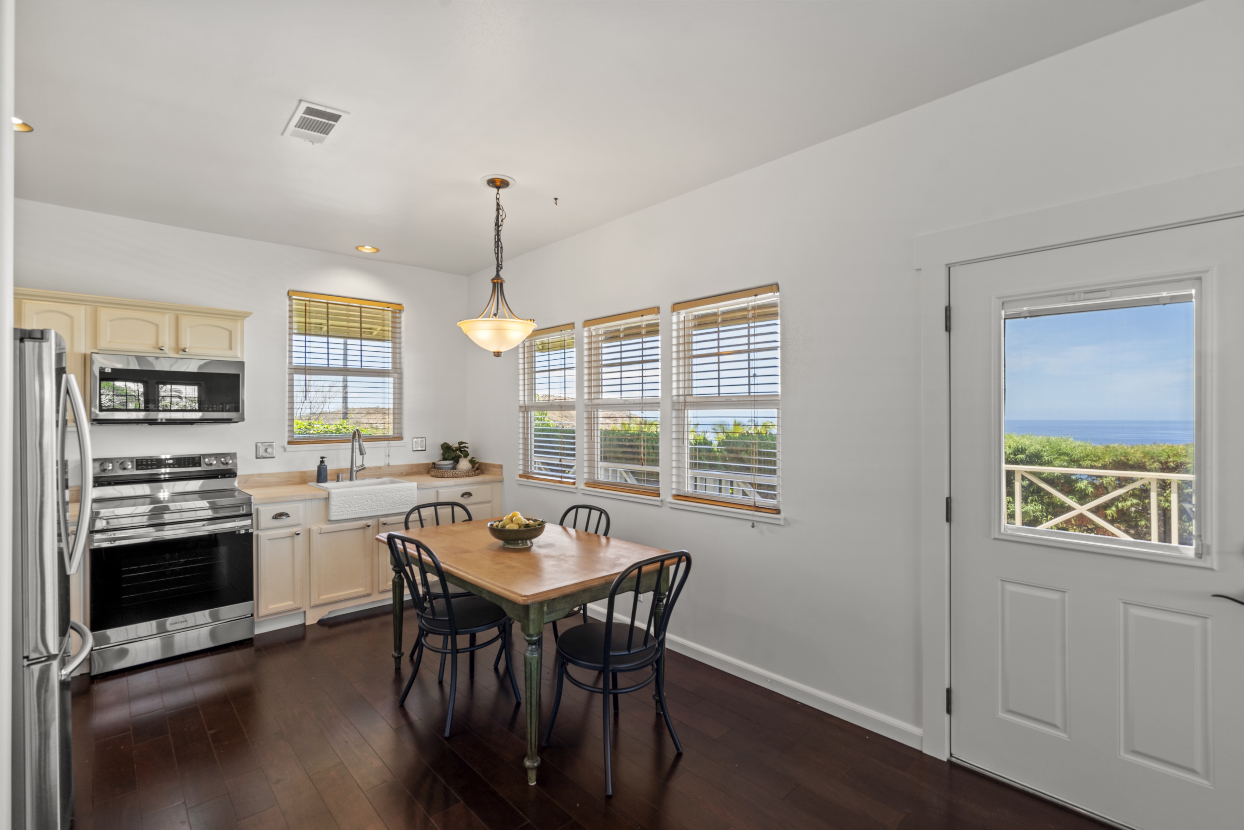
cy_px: 415
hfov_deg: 96.7
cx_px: 622
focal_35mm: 16
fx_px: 553
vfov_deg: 73.7
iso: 100
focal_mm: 16
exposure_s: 1/3
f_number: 8
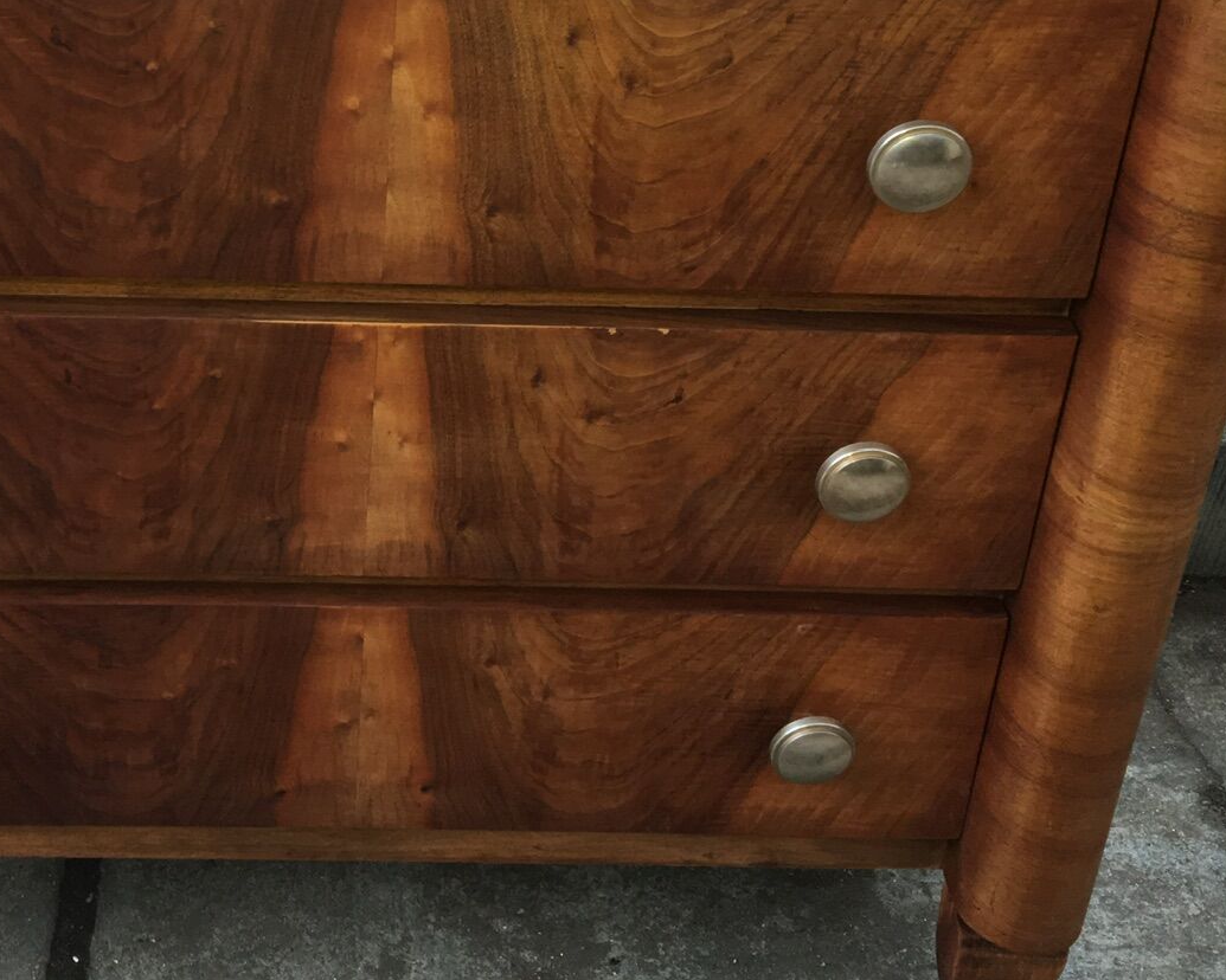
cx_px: 351
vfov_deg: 26.5
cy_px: 168
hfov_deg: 33.1
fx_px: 2032
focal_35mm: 56
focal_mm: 4.15
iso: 50
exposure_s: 1/33
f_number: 2.2
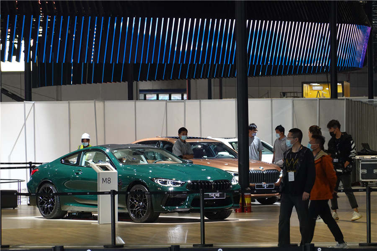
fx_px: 2094
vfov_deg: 6.9
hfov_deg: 10.3
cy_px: 126
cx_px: 188
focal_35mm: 200
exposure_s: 1/60
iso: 800
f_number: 4.5
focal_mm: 72
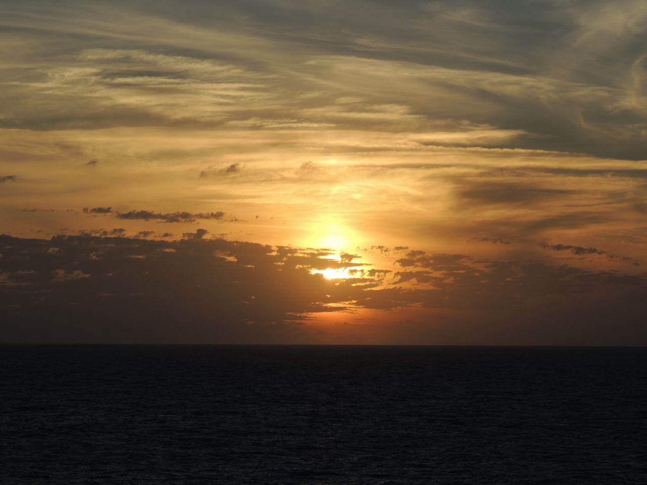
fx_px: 2523
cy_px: 242
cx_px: 324
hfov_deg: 14.6
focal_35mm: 135
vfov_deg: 11.0
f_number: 4.3
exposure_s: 1/1600
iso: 100
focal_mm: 24
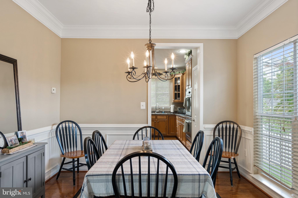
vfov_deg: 53.1
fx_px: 199
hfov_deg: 73.7
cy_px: 99
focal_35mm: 24
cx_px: 149
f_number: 4
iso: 320
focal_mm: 16
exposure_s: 1/50
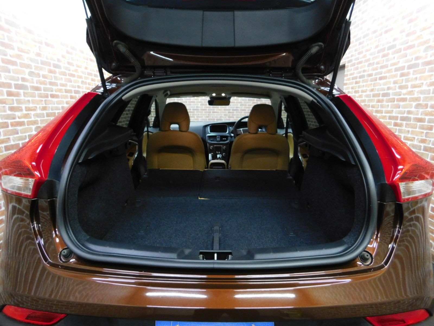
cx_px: 217
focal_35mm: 23
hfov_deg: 73.9
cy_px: 163
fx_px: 288
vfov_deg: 58.9
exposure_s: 1/20
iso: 400
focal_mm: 4
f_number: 3
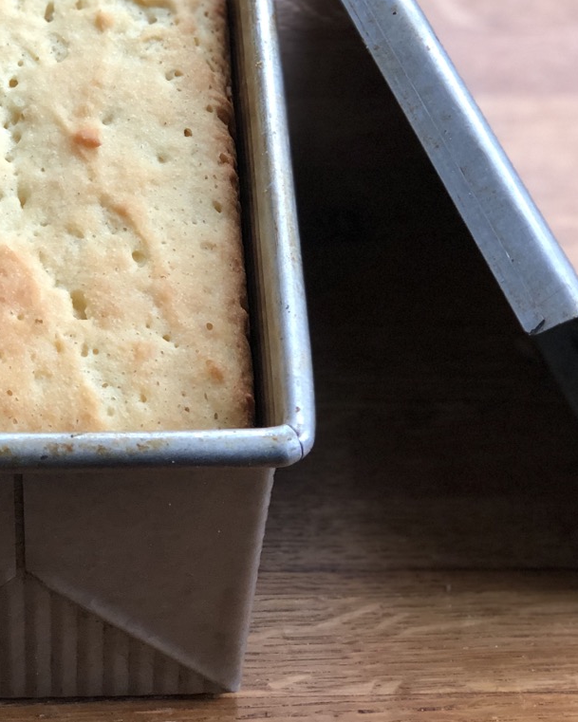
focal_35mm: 117
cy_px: 121
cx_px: 216
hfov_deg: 13.2
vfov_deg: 16.3
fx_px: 2501
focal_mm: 6.6
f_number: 2.8
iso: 80
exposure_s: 1/30
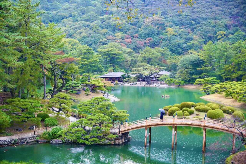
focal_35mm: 48
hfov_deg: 41.5
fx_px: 325
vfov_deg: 28.3
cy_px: 82
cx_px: 123
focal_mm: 31.7
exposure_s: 1/60
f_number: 3.5
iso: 100
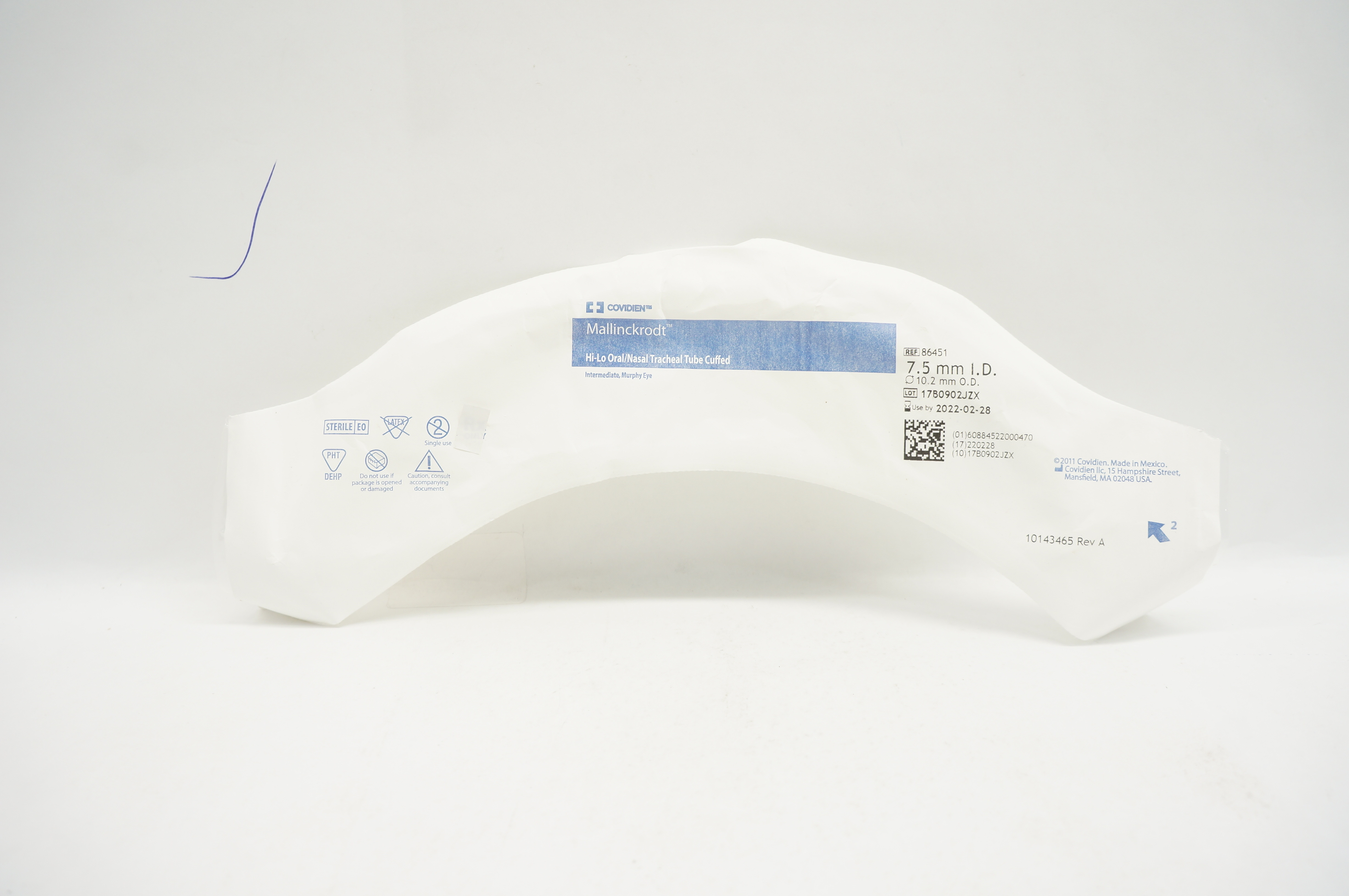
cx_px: 674
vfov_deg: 47.8
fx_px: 1011
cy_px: 448
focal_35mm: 27
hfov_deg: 67.4
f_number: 5.6
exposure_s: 1/40
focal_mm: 18
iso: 200
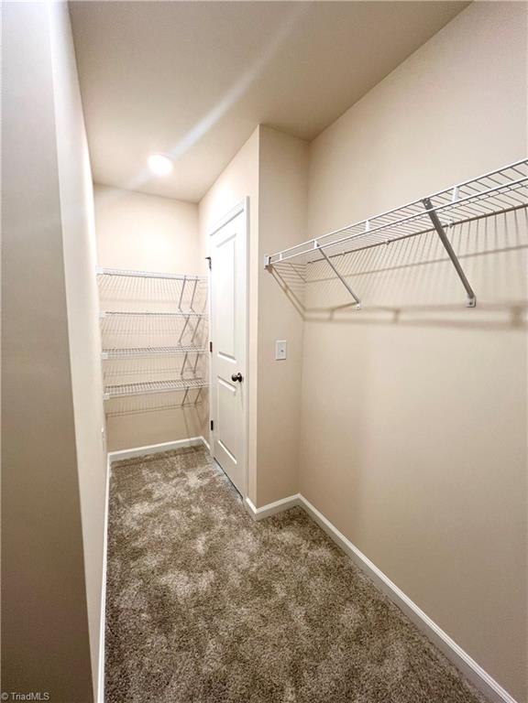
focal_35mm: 13
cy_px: 352
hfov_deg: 89.9
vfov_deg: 106.2
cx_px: 264
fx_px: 264
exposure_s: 1/120
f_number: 1.8
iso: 200
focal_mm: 1.57
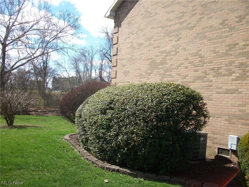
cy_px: 94
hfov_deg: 56.8
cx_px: 124
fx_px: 230
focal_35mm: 32
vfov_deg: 44.2
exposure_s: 1/125
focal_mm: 5.7
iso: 80
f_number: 8.8
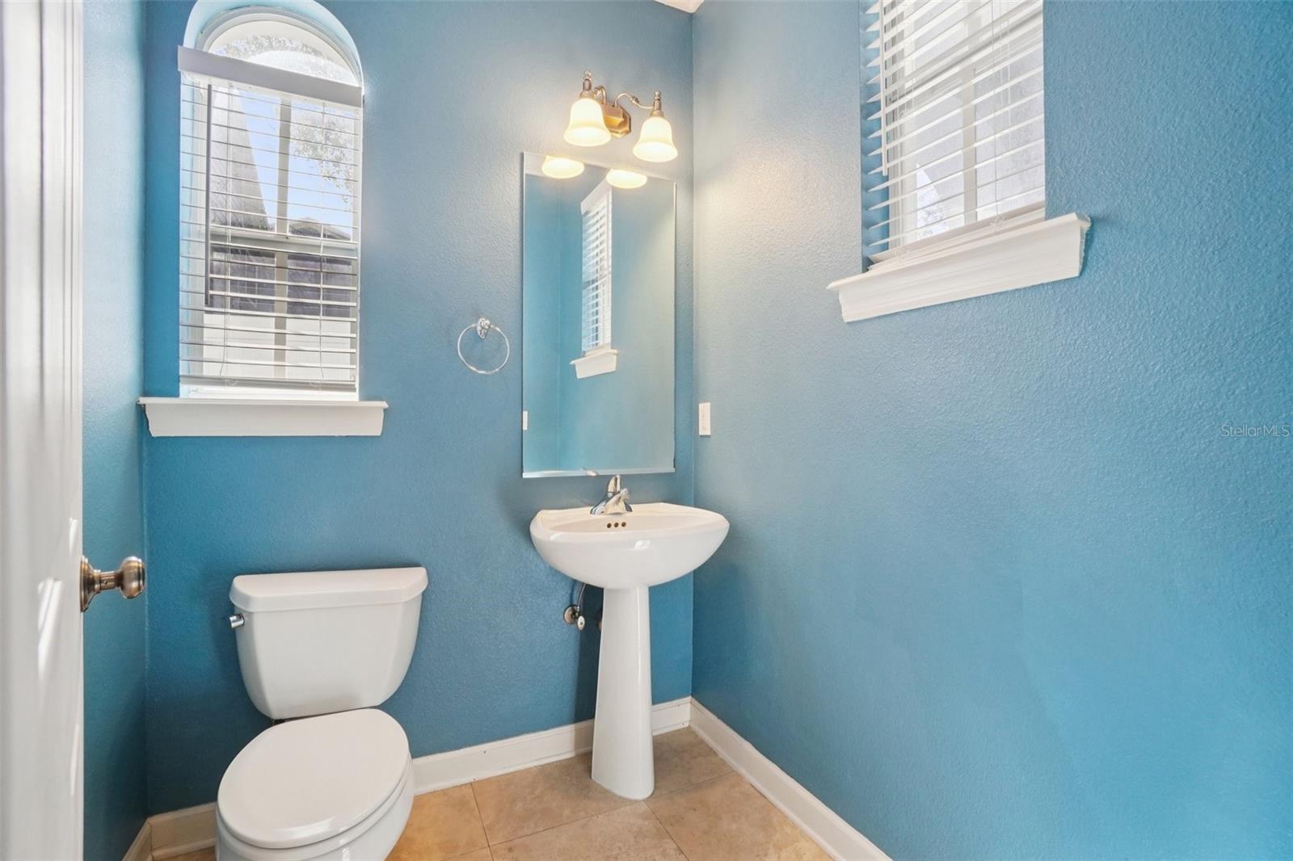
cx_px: 646
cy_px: 430
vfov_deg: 77.3
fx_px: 539
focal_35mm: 15
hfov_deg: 100.4
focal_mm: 10
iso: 400
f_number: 8
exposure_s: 1/30
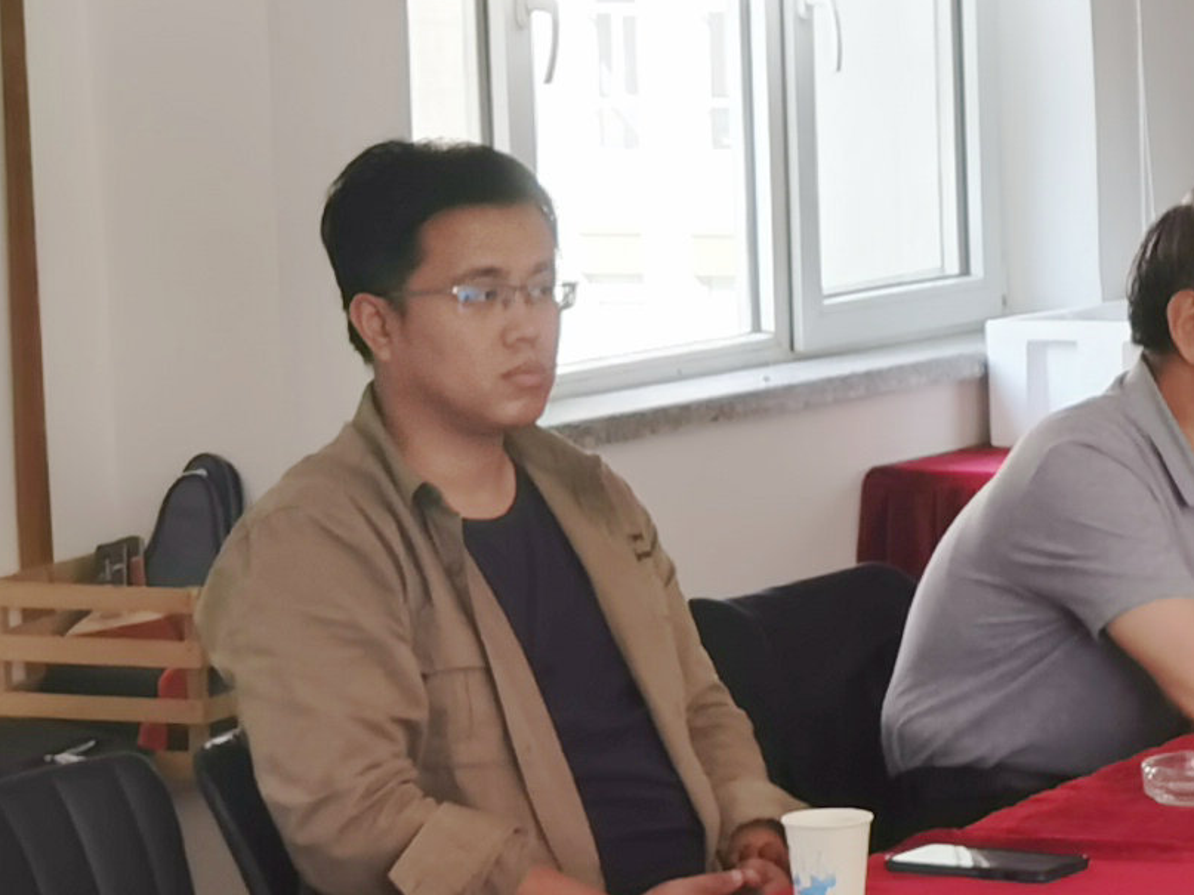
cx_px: 1842
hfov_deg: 13.5
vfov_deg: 10.8
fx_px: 4725
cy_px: 623
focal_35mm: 137
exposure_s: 1/74.1
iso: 50
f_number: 1.9
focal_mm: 6.71
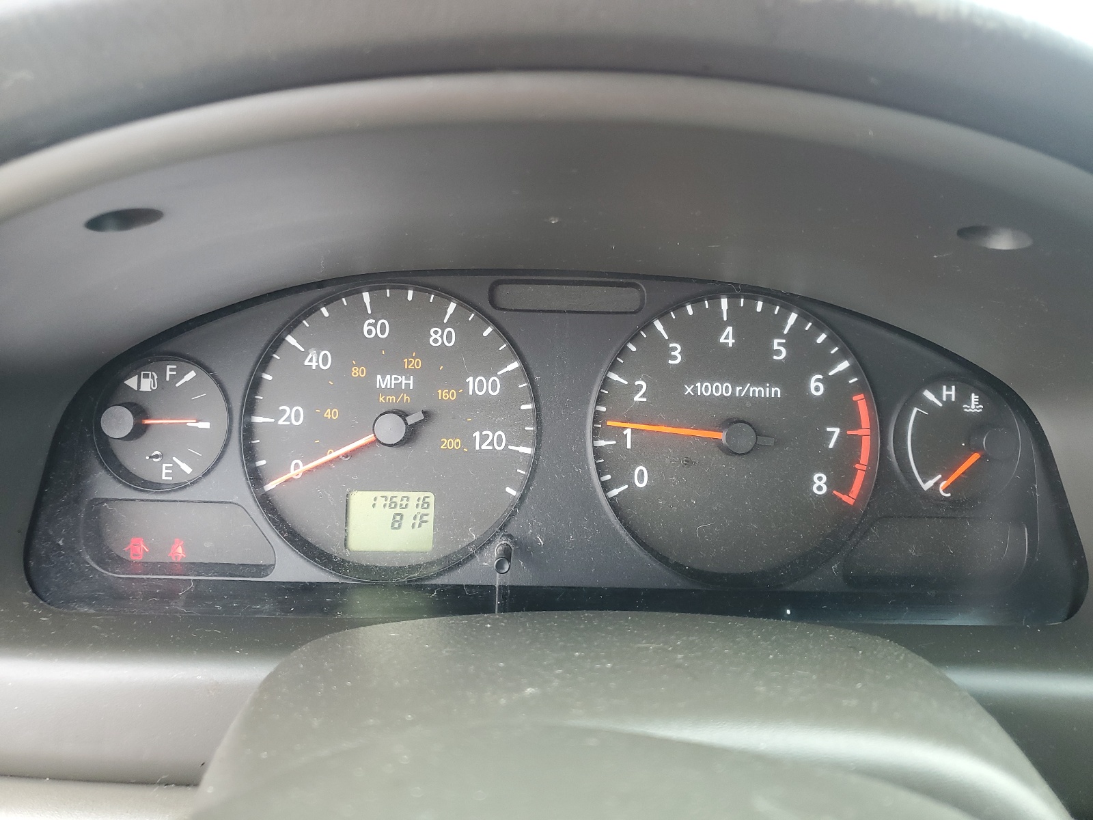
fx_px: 821
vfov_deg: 53.1
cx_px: 546
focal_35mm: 26
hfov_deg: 67.3
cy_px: 410
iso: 62
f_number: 1.5
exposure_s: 1/60.2
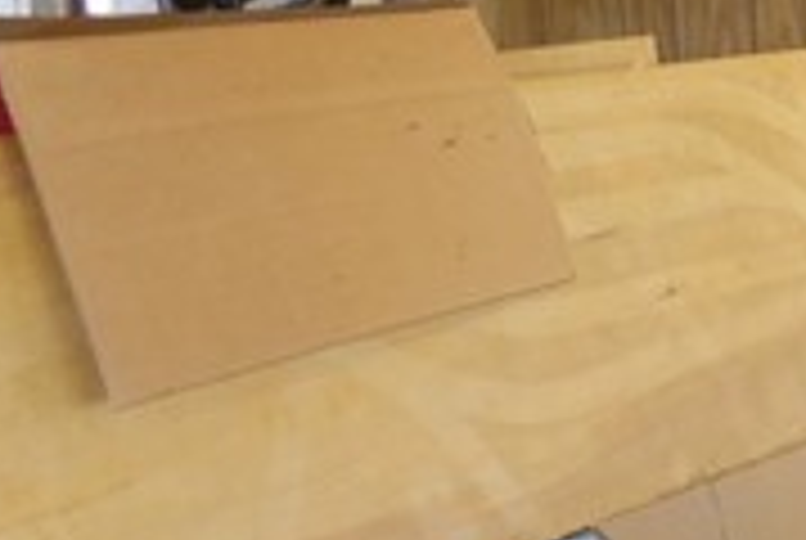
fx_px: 2243
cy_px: 196
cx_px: 1081
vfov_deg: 13.7
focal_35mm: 100
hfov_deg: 18.7
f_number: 1.8
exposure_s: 1/30
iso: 160
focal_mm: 10.4
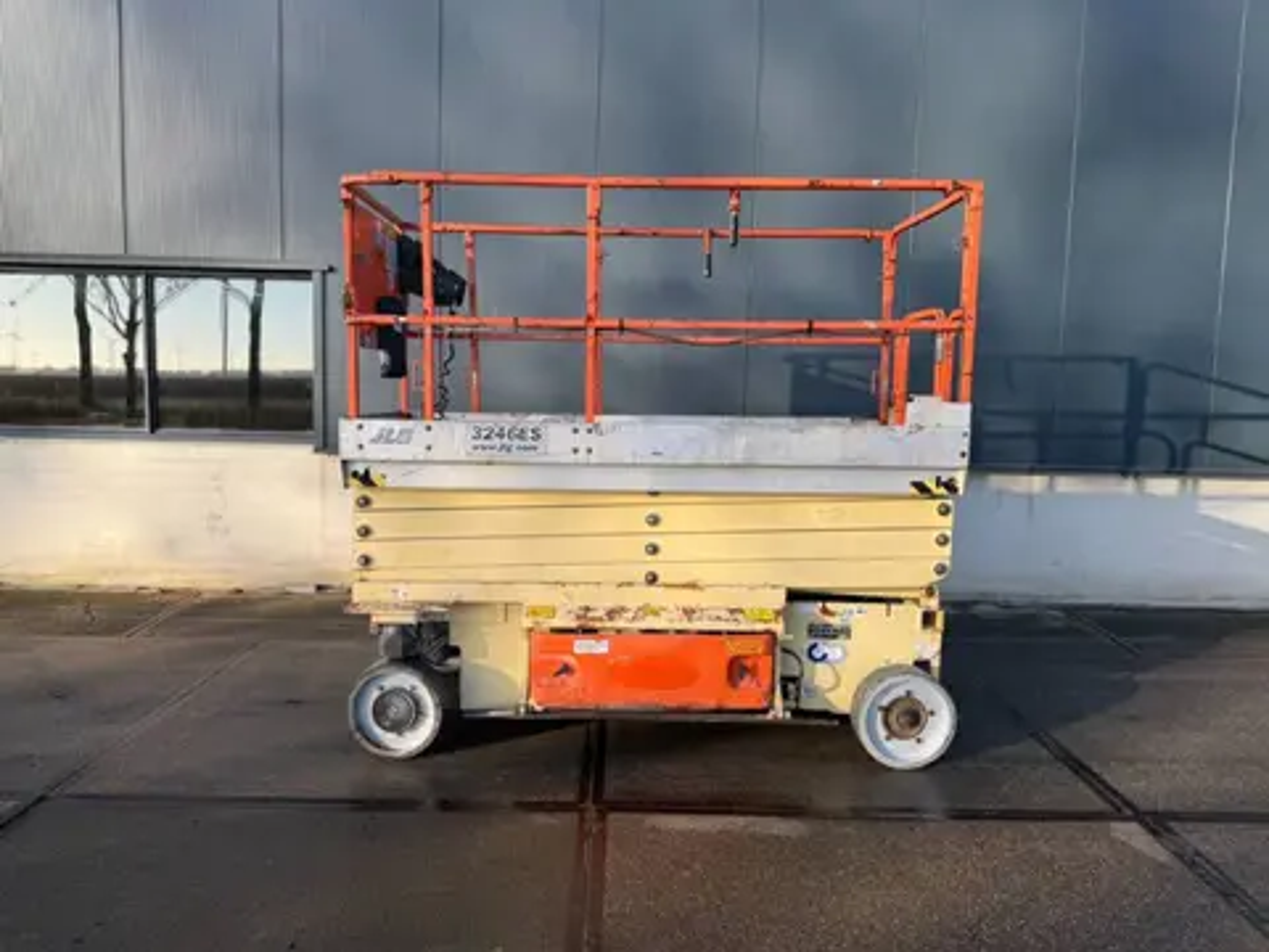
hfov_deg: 71.6
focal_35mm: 24
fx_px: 880
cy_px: 476
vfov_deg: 56.8
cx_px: 634
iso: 80
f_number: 1.78
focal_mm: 6.76
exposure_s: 1/1139
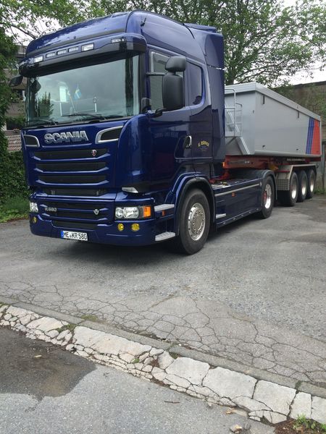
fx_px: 377
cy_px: 217
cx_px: 163
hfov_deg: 46.8
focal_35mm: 30
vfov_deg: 60.0
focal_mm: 4.12
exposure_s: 1/173
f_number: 2.2
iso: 32
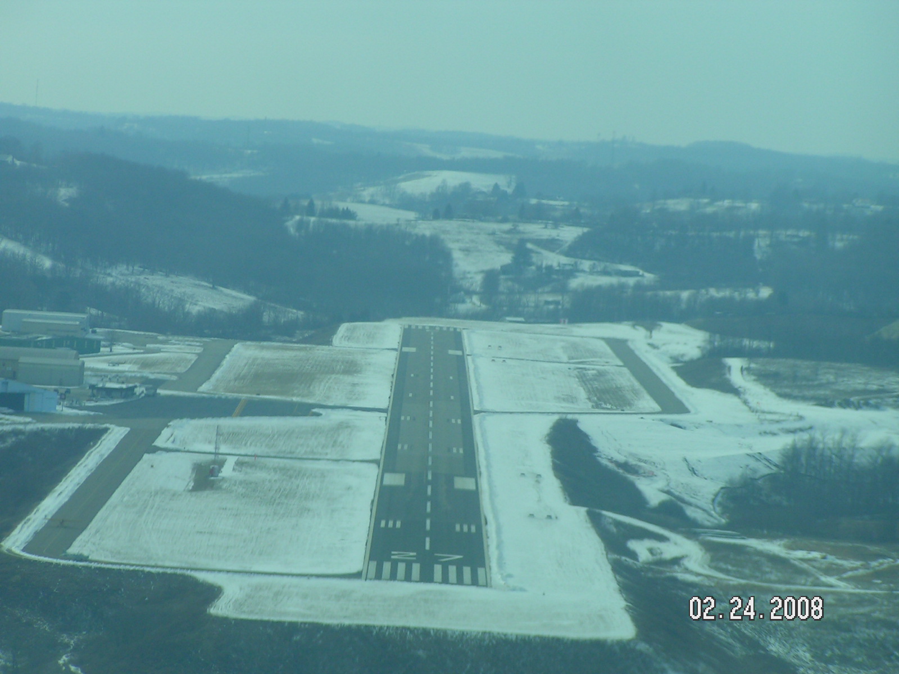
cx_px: 450
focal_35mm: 216
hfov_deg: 9.2
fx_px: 5610
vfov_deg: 6.9
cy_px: 337
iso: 50
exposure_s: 1/1000
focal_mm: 33
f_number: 4
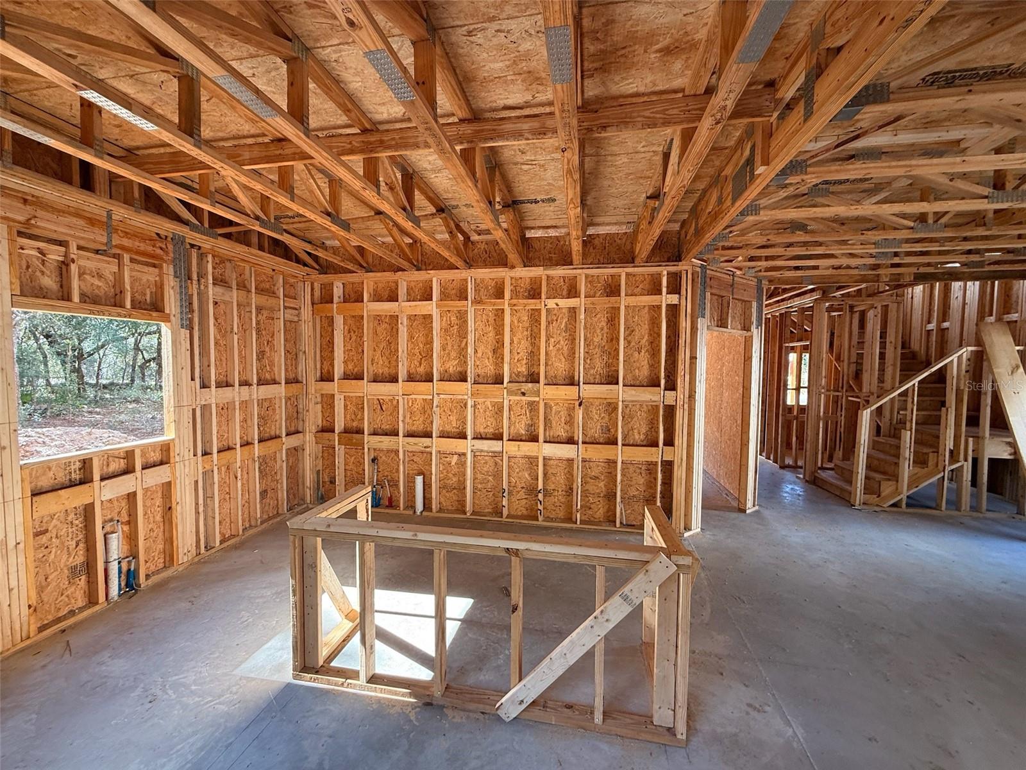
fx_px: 415
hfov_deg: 102.1
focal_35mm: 14
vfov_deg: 85.7
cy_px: 385
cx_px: 513
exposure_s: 1/99
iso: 100
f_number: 2.2
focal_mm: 2.22
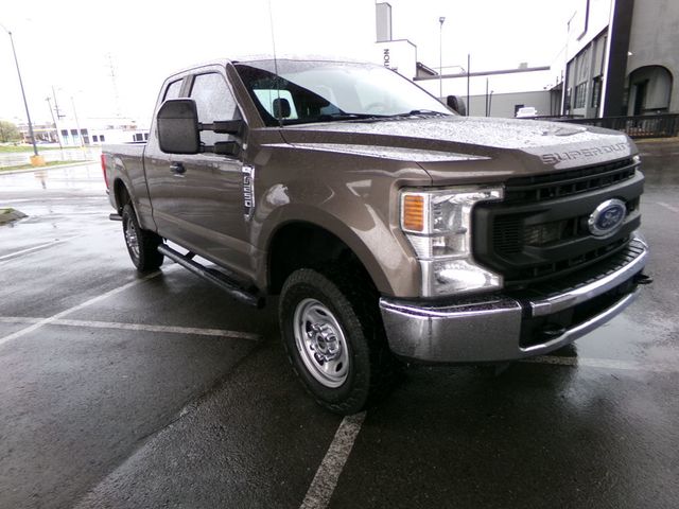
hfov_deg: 71.6
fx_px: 471
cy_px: 254
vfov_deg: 56.8
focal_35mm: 24
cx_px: 340
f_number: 3.7
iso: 166
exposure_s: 1/34
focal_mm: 4.3
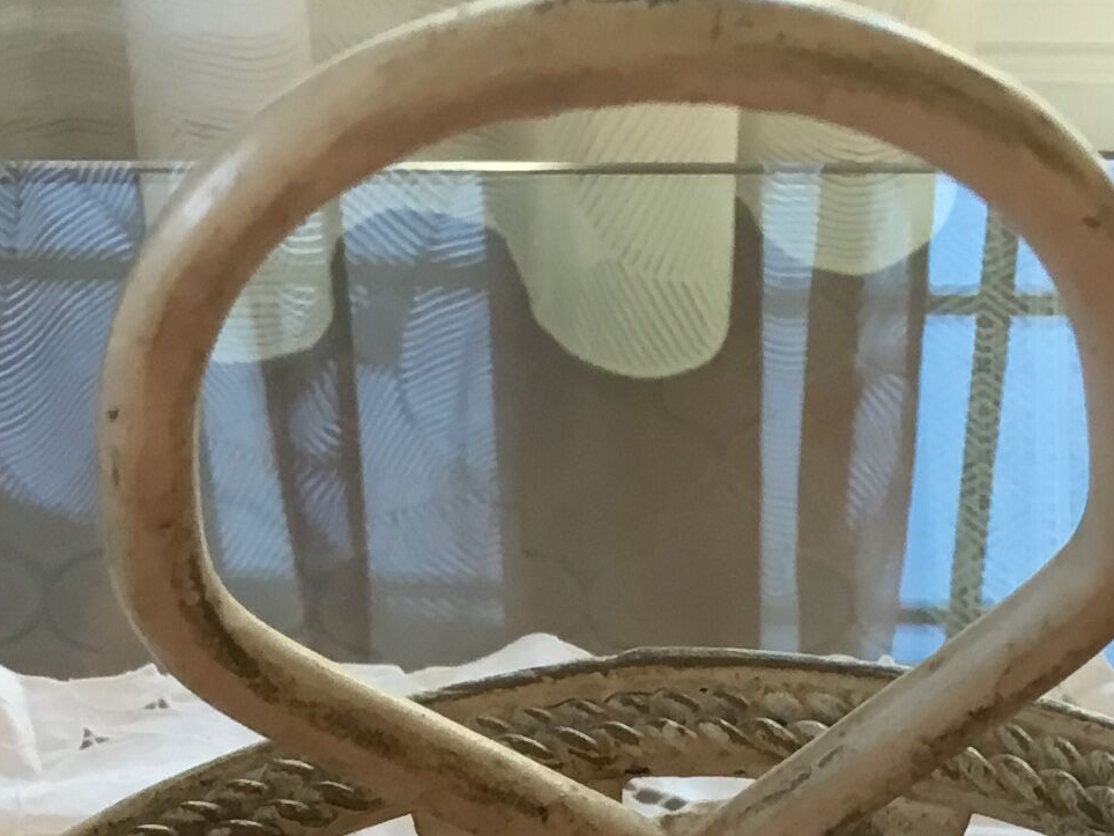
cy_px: 1345
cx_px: 634
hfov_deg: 18.7
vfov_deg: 13.1
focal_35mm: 105
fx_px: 3379
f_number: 2.4
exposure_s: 1/33
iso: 32
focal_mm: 3.3
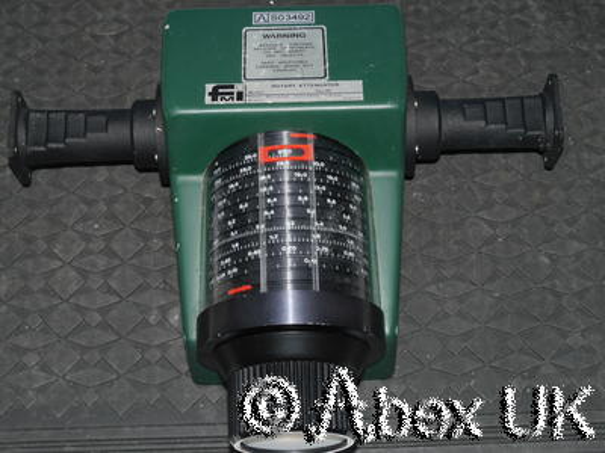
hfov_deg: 28.6
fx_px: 1188
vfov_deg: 21.6
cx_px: 302
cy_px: 226
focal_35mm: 68
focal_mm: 34
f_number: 11
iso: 400
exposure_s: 1/60
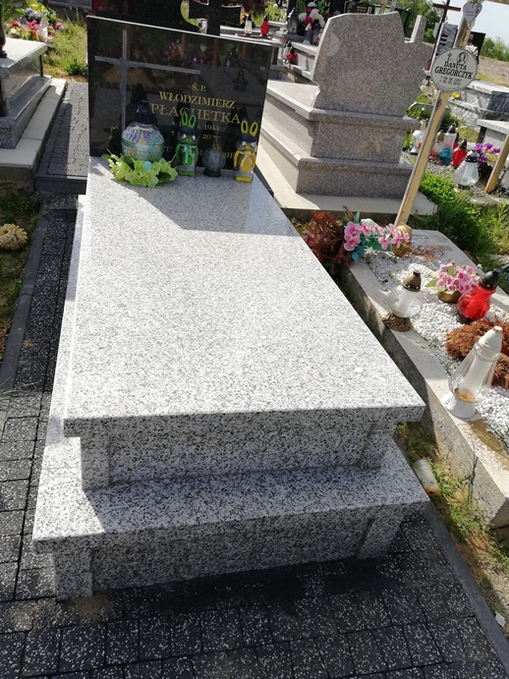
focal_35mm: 27
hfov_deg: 51.3
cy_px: 340
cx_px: 254
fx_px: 530
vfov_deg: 65.3
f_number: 2.2
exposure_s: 1/935
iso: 50
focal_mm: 3.81
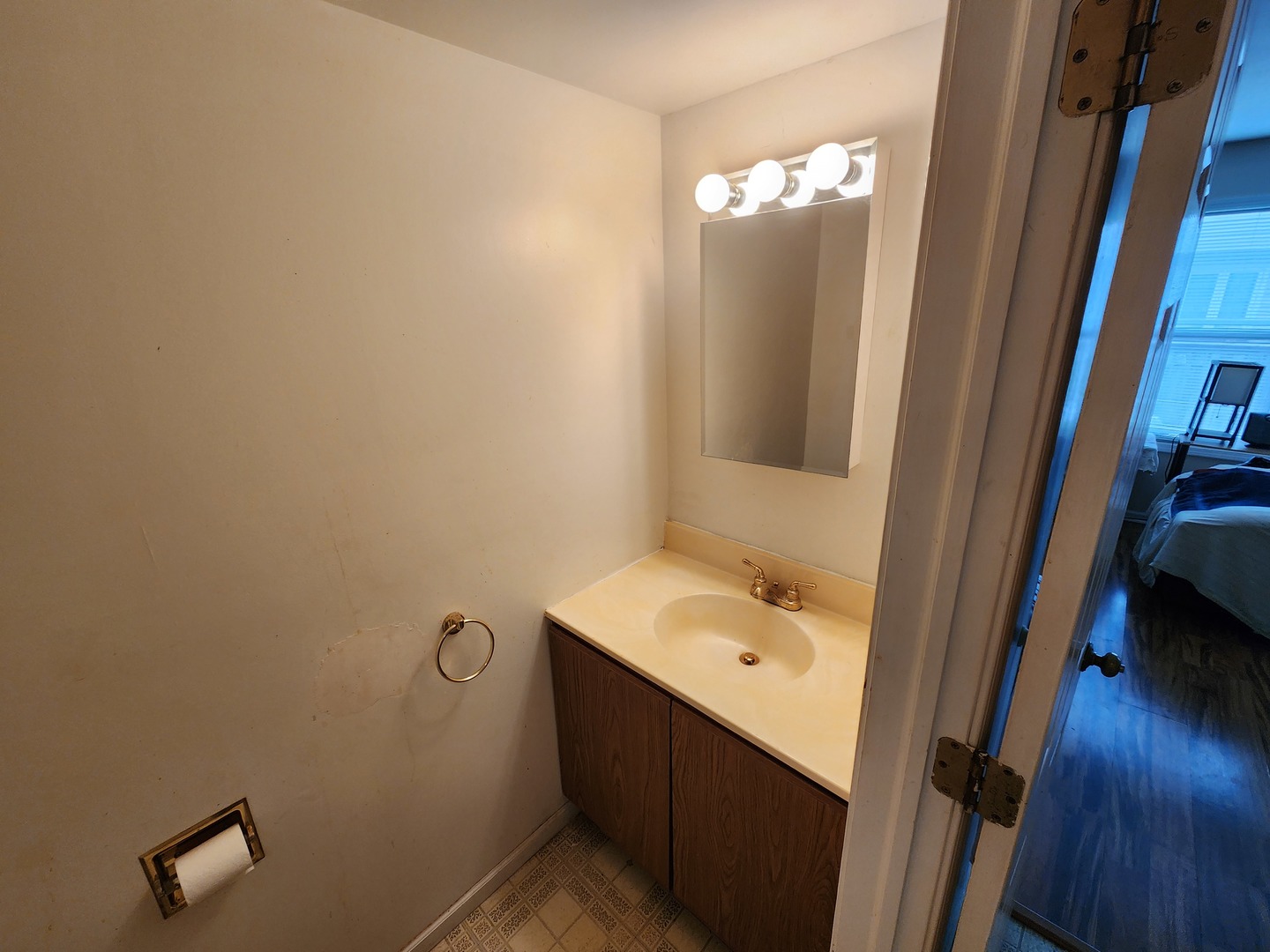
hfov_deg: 106.2
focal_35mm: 13
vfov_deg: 89.9
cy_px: 476
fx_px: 477
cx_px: 635
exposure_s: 1/60
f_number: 2.2
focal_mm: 2.2
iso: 125
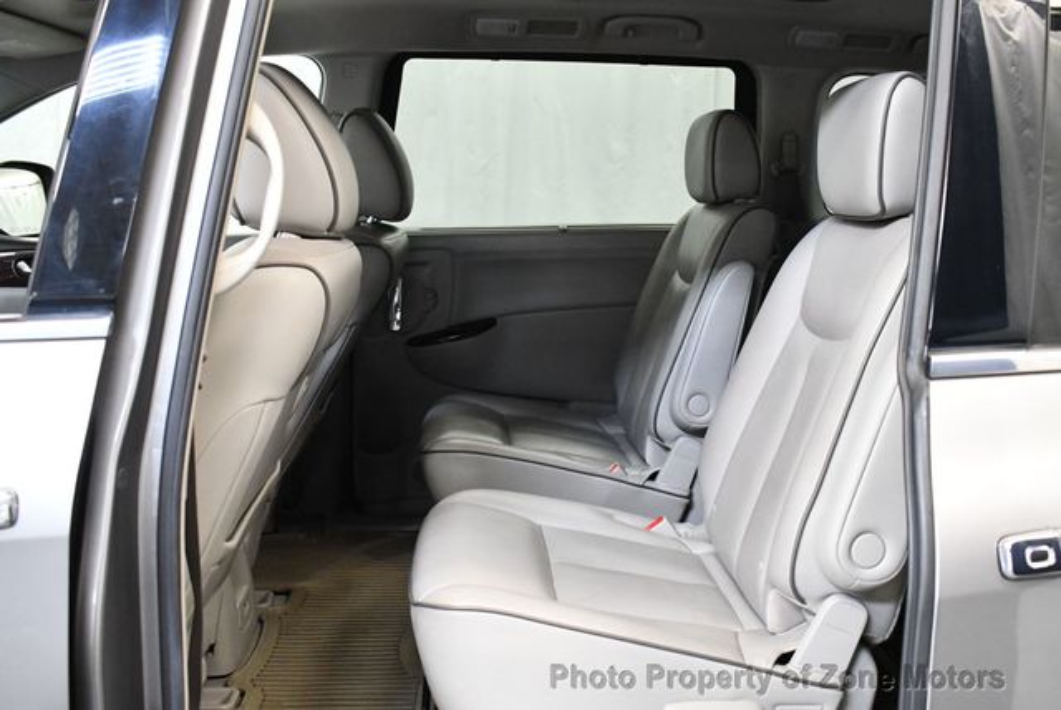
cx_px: 530
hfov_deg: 53.1
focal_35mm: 36
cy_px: 355
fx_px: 1062
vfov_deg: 36.9
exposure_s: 1/125
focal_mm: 18
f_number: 3.5
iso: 2800
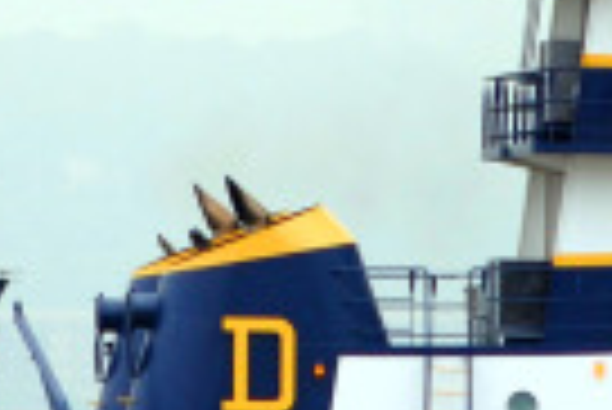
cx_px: 220
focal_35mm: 1724
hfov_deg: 1.2
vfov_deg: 0.8
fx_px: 29338
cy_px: -122
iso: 100
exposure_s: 1/400
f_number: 4.8
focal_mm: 195
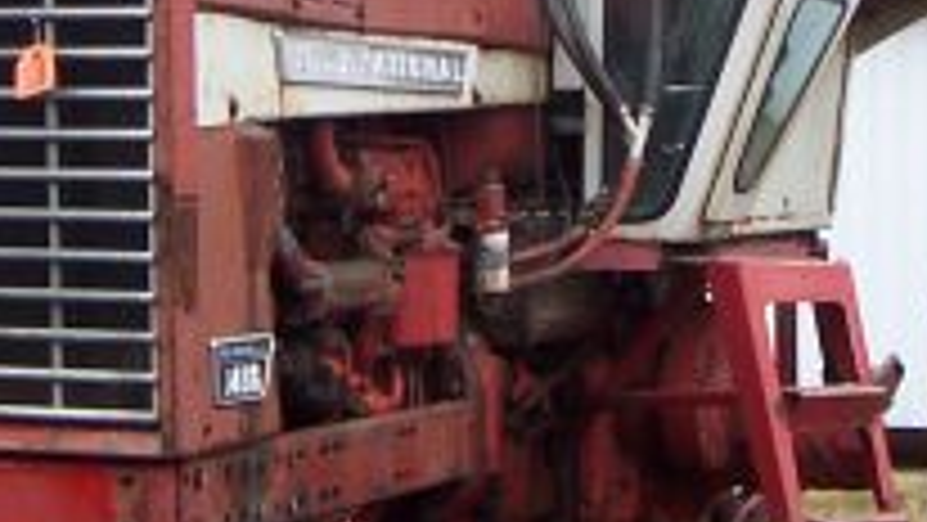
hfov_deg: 17.1
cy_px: 72
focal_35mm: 125
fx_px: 3073
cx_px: 693
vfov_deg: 9.7
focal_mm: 5.6
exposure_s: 1/180
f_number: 2.8
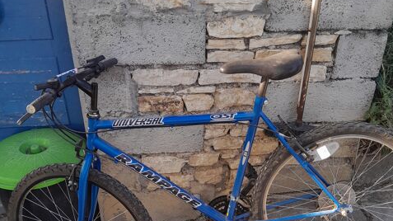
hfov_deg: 52.8
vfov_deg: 30.9
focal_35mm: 38
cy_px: 147
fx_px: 396
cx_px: 197
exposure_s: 1/100
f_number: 1.8
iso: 40
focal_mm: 3.98
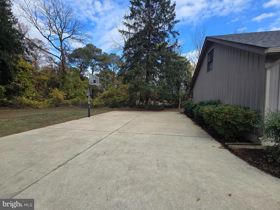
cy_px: 105
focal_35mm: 13
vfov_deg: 89.9
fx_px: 105
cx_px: 140
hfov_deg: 106.2
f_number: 2.2
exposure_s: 1/1238
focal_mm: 2.2
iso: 50
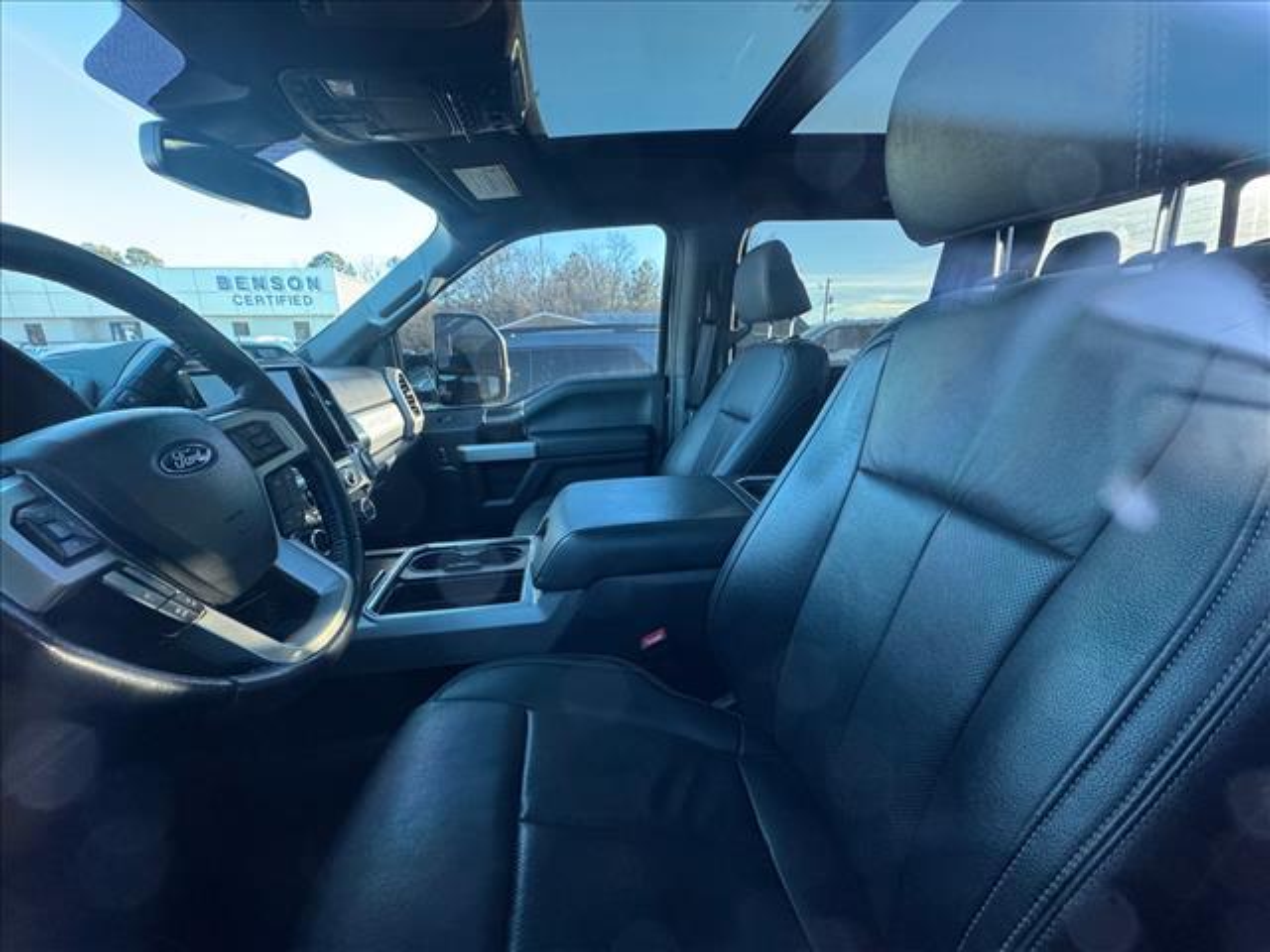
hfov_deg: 102.1
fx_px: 514
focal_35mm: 14
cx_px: 635
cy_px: 476
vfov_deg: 85.7
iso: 800
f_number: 2.2
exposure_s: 1/60
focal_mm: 2.22
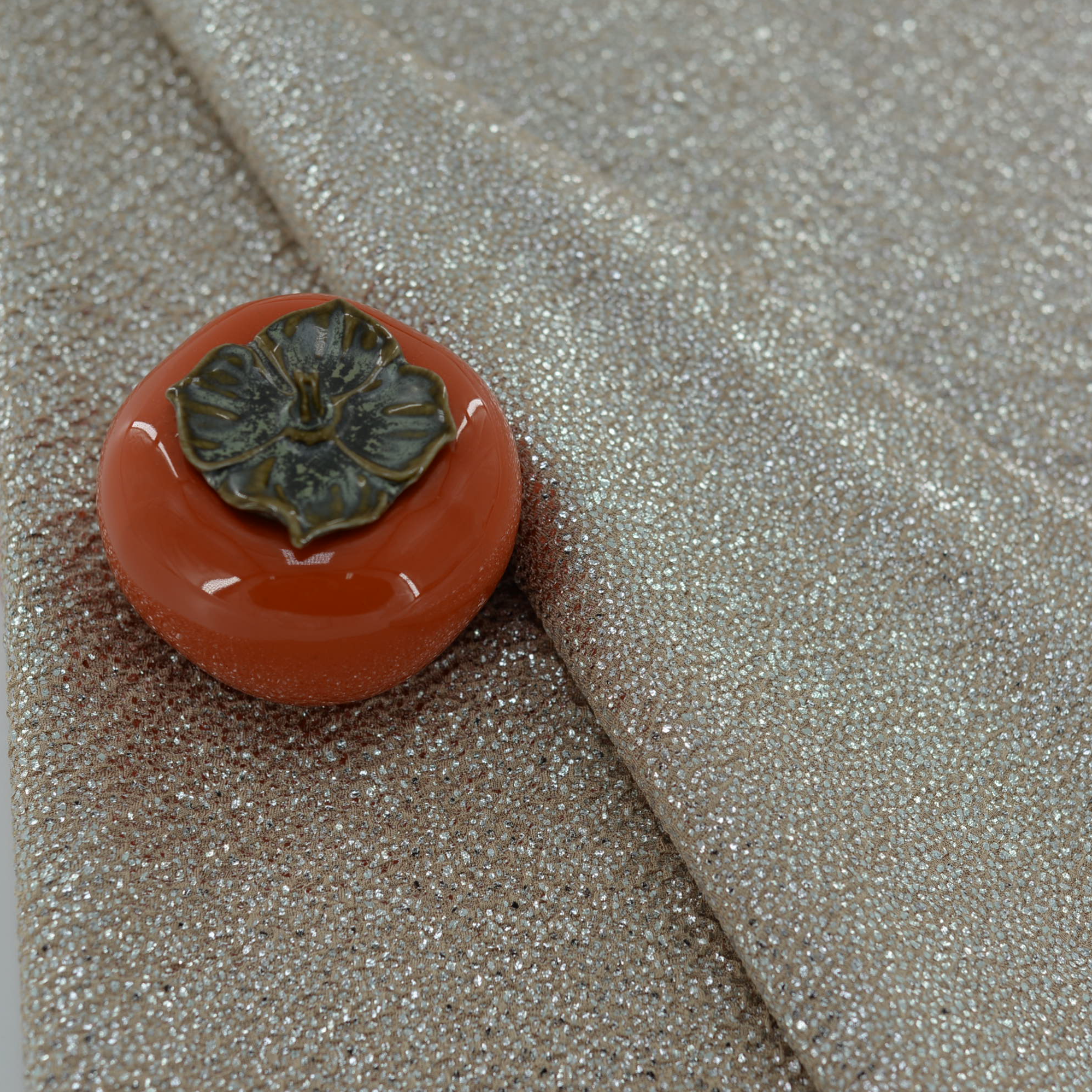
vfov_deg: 26.9
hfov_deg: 26.9
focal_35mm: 64
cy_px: 546
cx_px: 513
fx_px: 2284
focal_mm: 50
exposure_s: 1/200
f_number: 4
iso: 100
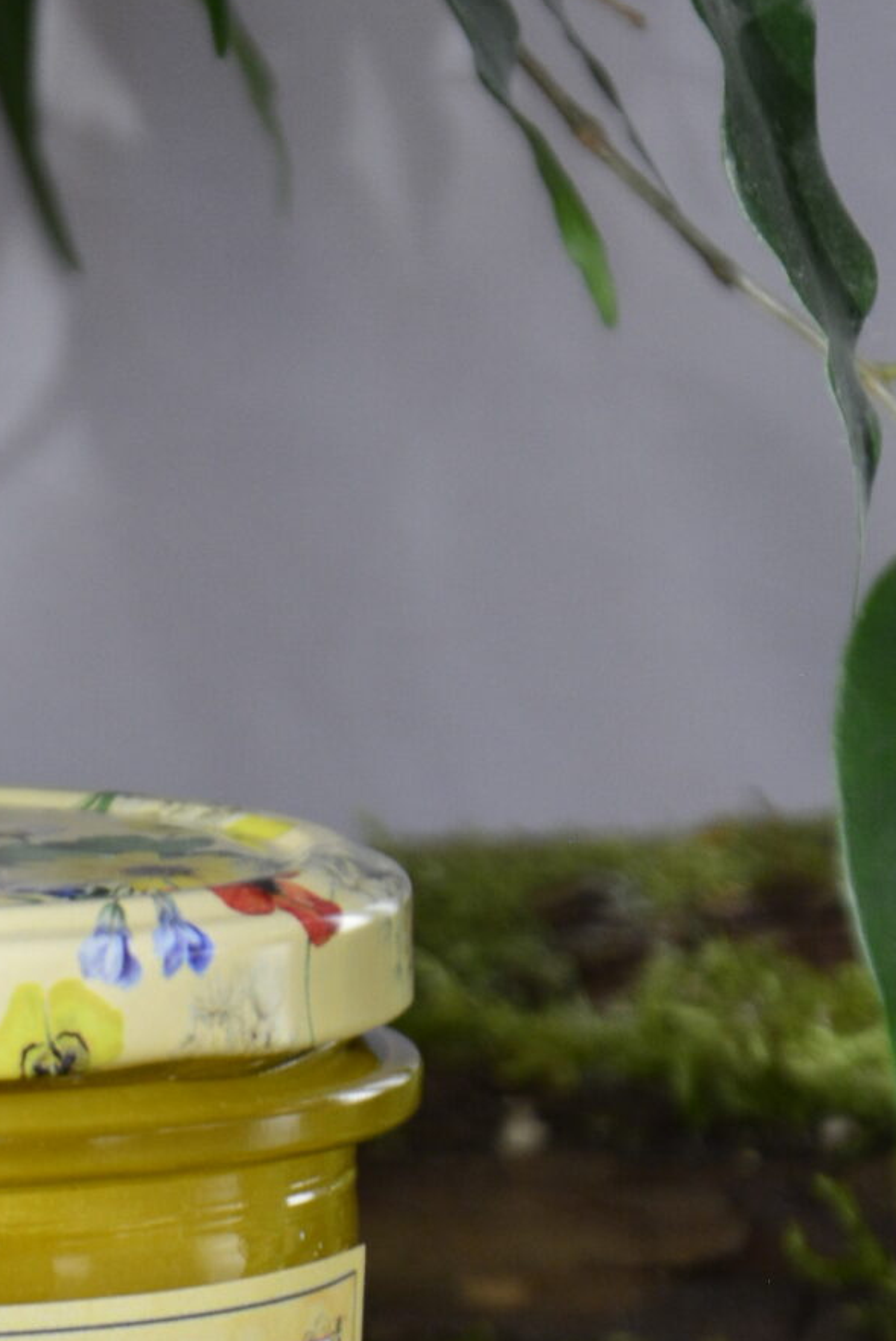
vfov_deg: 4.5
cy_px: 1151
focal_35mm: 457
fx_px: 17043
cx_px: -224
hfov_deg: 3.0
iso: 400
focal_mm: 105
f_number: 5.6
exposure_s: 1/160
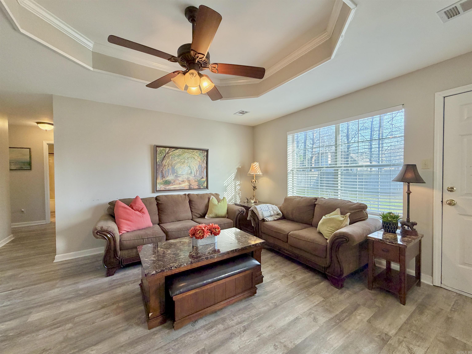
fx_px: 191
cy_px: 177
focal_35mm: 14
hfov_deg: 102.1
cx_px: 236
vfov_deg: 85.7
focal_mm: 2.22
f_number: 2.2
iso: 200
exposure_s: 1/120
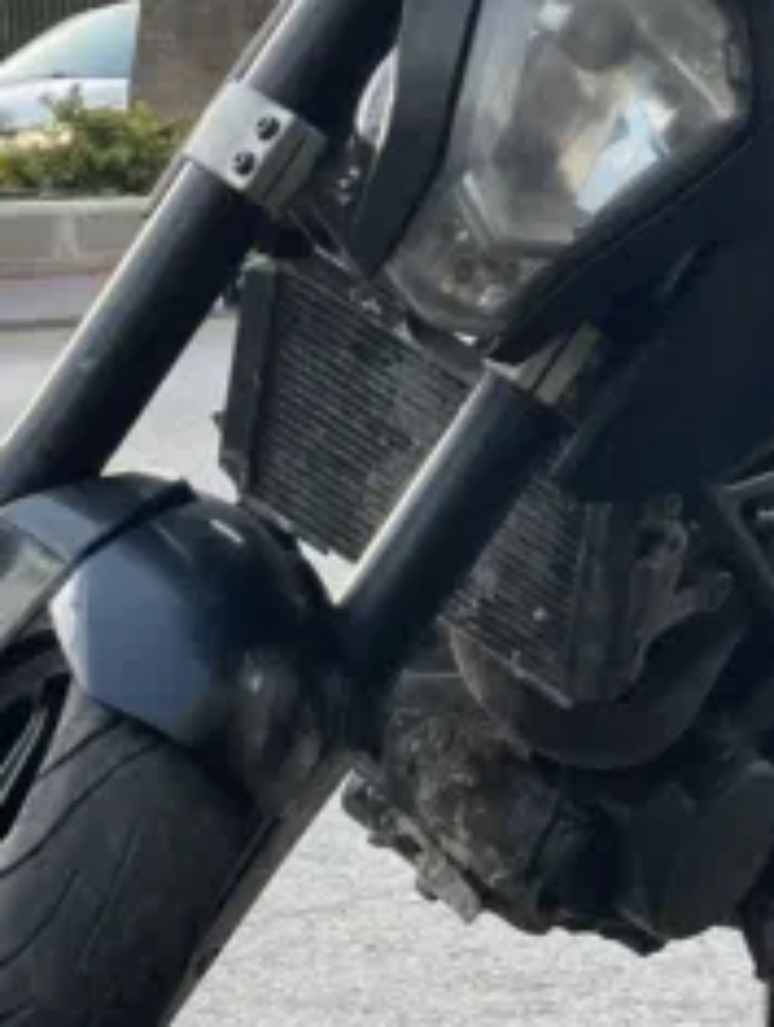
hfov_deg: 9.4
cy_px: 625
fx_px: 4727
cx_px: 533
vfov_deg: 12.4
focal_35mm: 159
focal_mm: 6
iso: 64
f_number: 2
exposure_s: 1/100
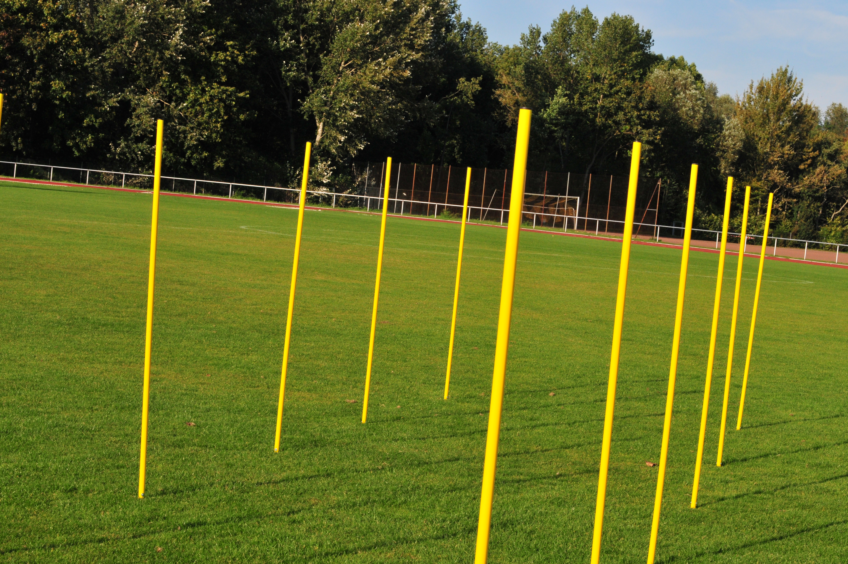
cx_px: 424
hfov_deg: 27.0
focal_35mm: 75
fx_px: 1765
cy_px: 282
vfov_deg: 18.1
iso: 640
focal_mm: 50
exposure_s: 1/640
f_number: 13
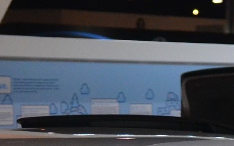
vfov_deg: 4.7
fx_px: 1734
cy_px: 348
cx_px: 20
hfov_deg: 7.7
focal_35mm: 272
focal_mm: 31
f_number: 2.8
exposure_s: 1/250
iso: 1600
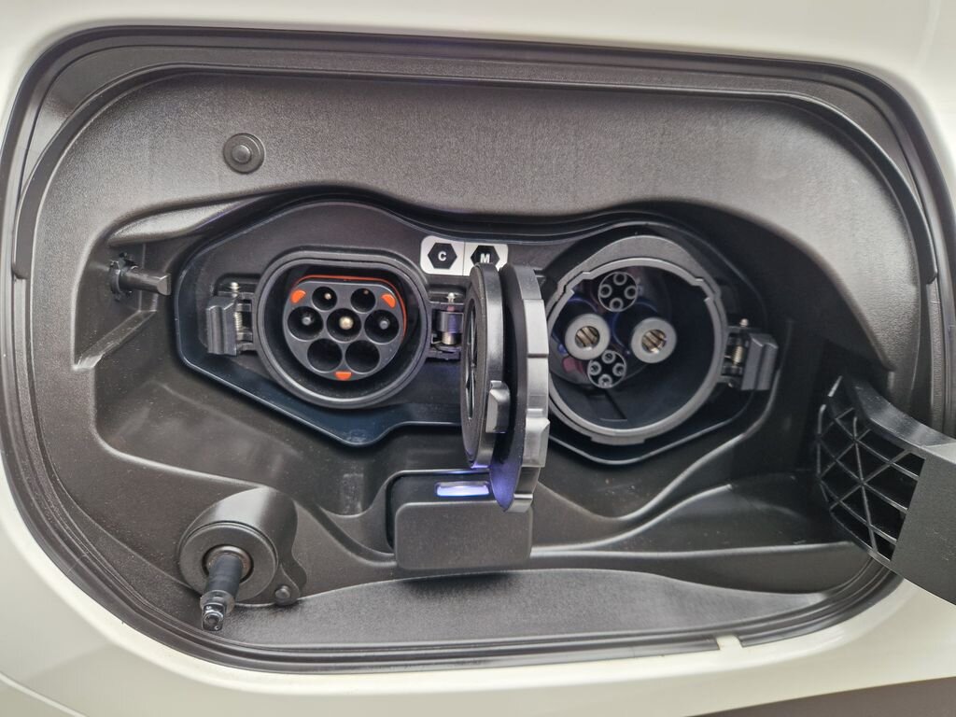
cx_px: 478
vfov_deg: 58.9
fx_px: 635
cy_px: 358
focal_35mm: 23
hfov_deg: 73.9
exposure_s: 1/180
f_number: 1.8
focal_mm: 5.4
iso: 200
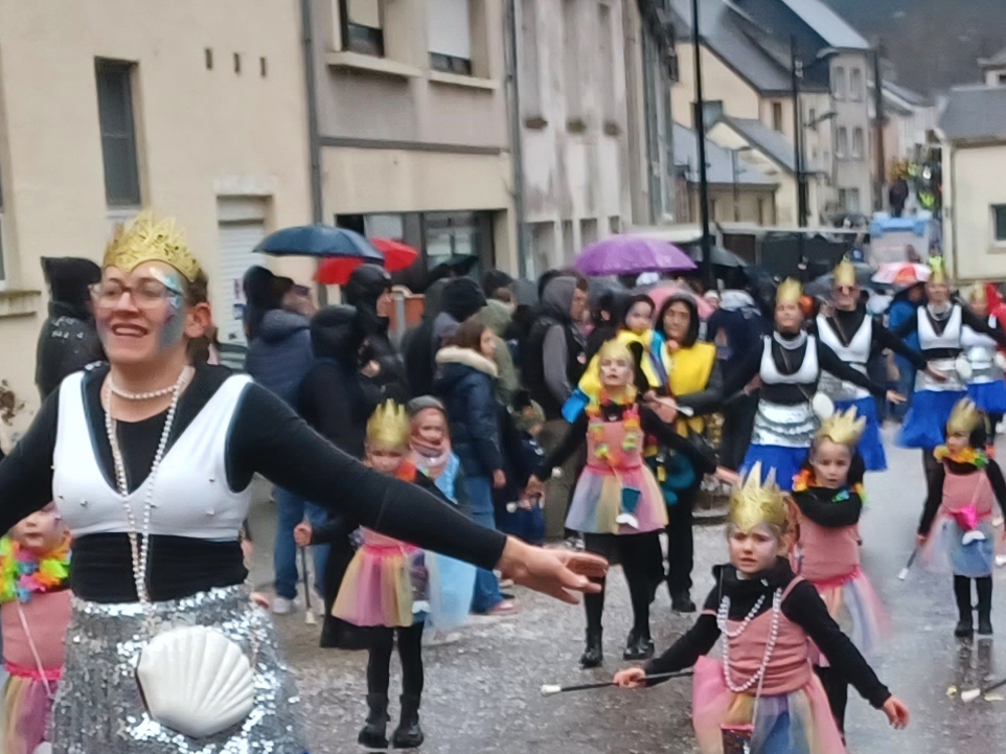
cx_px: 590
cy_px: 711
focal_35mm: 104
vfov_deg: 14.1
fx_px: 3022
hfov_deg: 18.9
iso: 50
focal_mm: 4.6
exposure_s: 1/100
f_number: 1.8
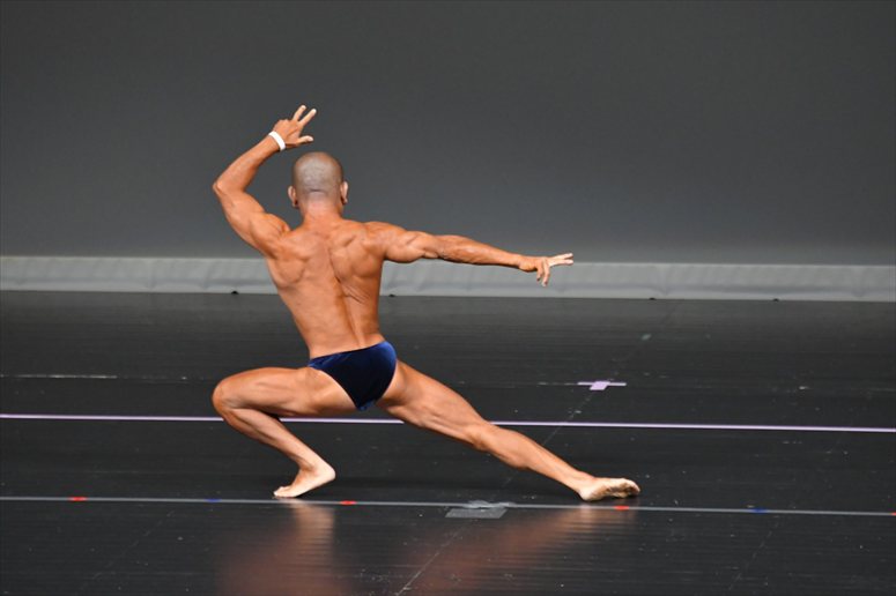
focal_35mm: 375
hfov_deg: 5.5
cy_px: 298
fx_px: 9329
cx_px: 448
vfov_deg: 3.7
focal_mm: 250
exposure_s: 1/400
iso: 4000
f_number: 5.6
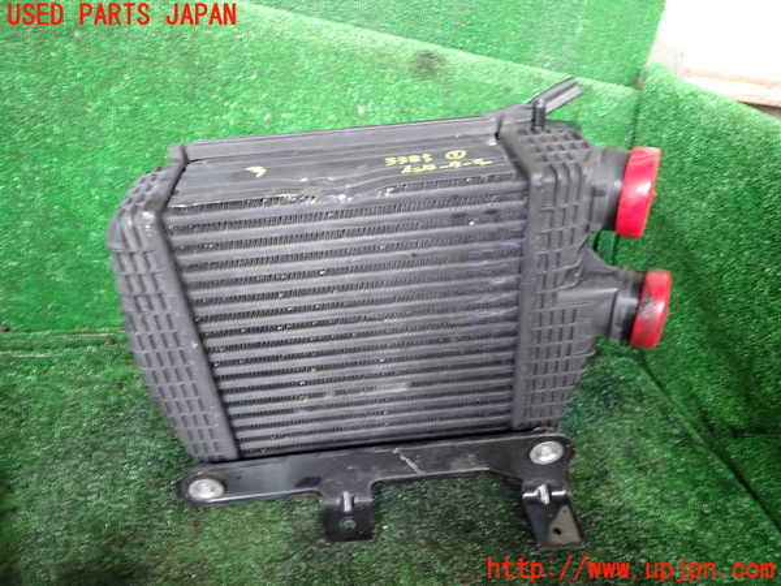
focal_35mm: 25
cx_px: 390
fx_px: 564
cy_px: 293
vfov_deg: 54.9
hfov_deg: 69.4
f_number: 2
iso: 400
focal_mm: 4.5
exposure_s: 1/30
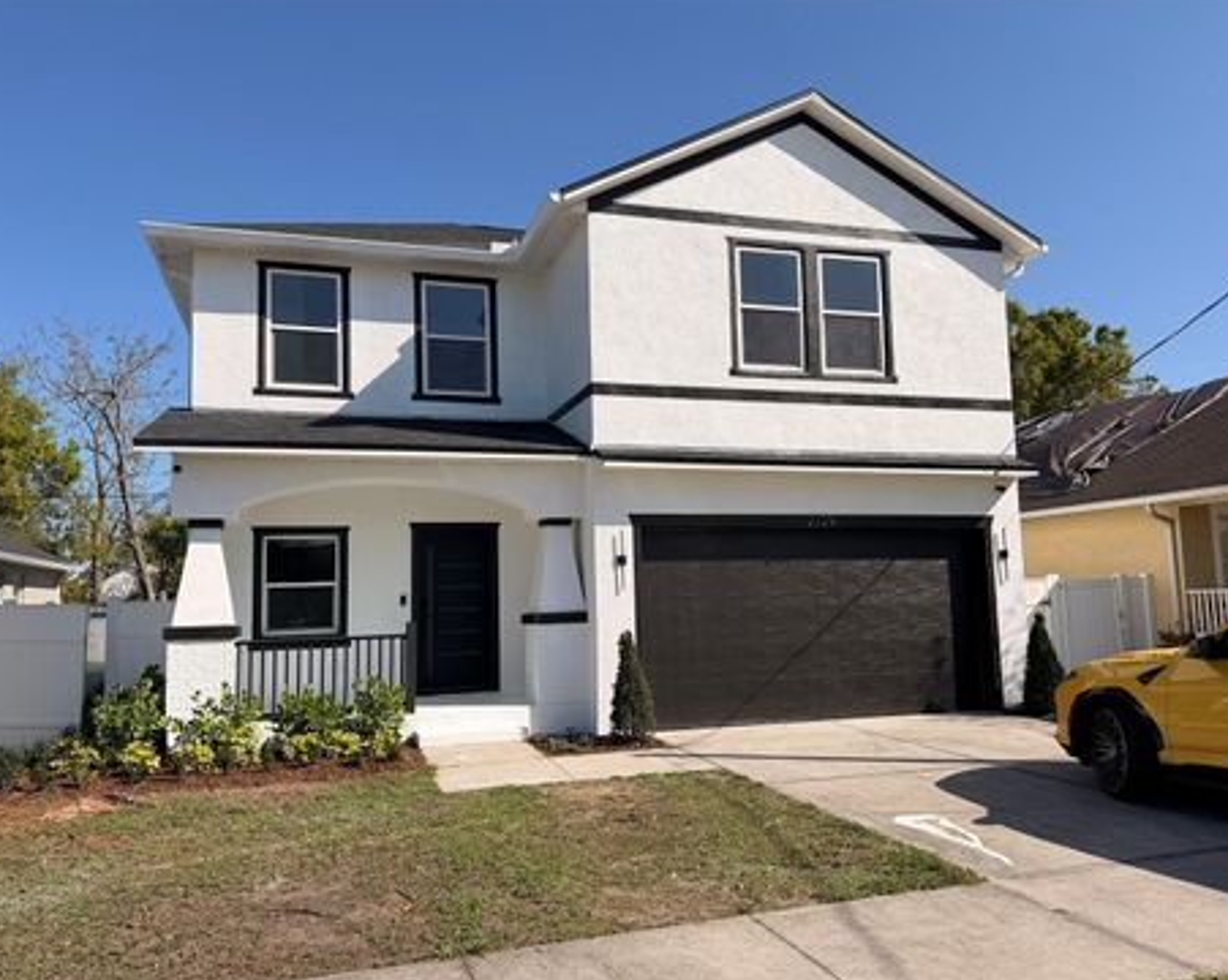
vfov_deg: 54.9
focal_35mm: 26
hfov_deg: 66.1
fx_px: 944
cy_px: 497
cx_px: 596
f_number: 1.78
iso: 80
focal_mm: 6.76
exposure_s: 1/7353
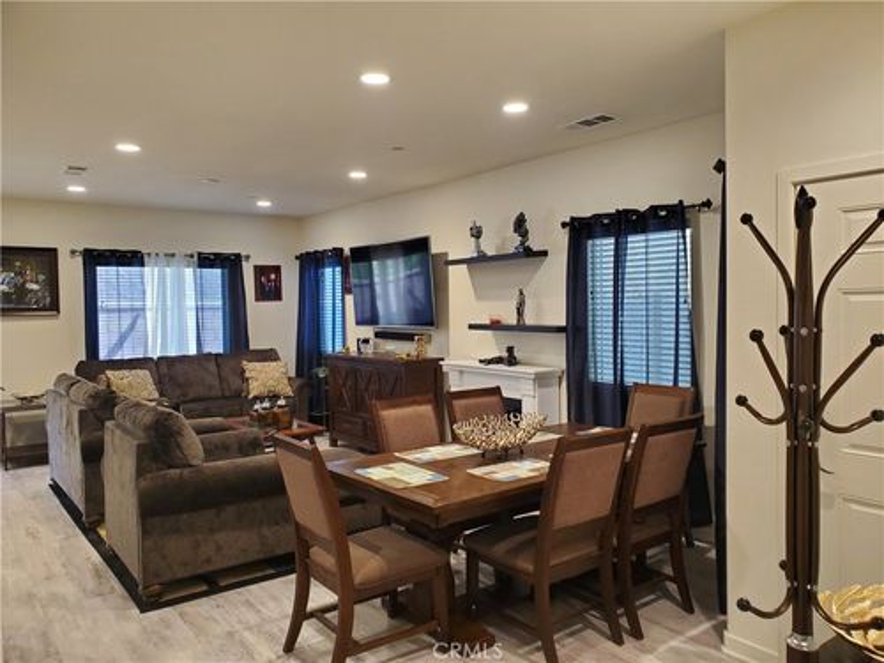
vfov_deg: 53.1
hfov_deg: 67.3
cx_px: 442
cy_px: 332
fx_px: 664
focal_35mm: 26
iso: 250
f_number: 2.4
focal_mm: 4.3
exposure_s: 1/40
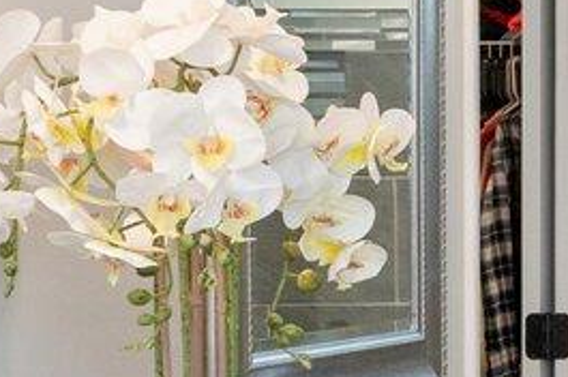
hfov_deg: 12.2
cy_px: 266
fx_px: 2251
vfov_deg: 9.6
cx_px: 1237
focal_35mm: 143
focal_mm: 18.5
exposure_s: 1/25
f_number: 8
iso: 400
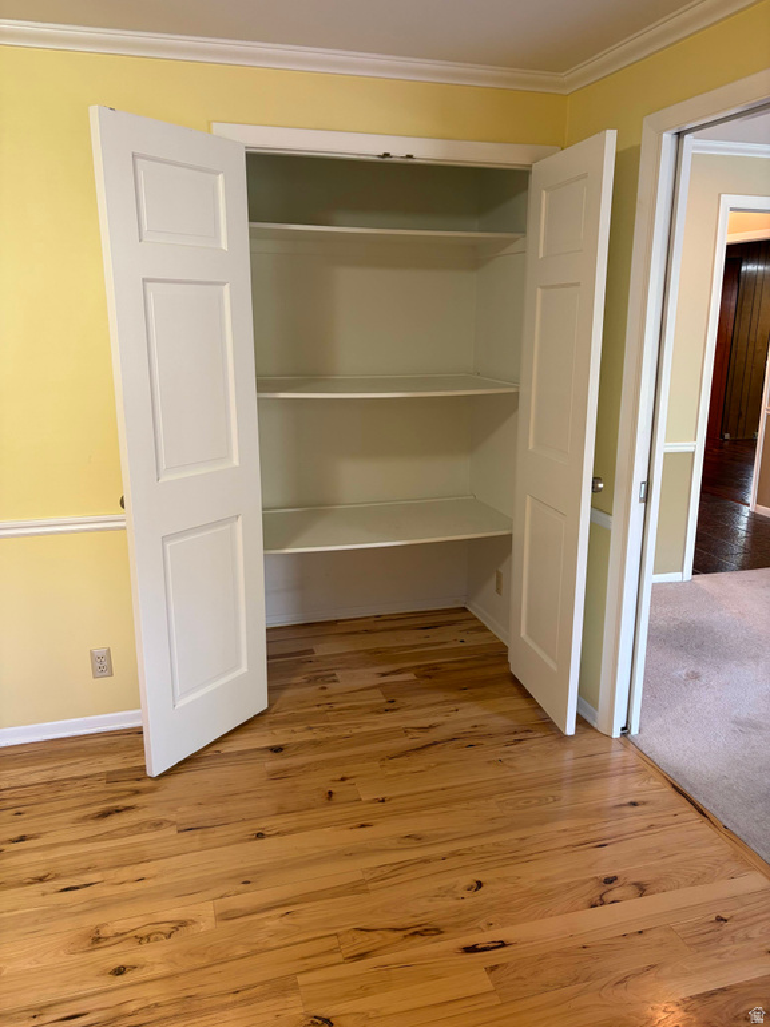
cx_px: 385
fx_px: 771
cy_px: 514
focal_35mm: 26
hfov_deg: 53.1
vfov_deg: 67.3
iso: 100
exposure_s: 1/60
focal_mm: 5.96
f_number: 1.6
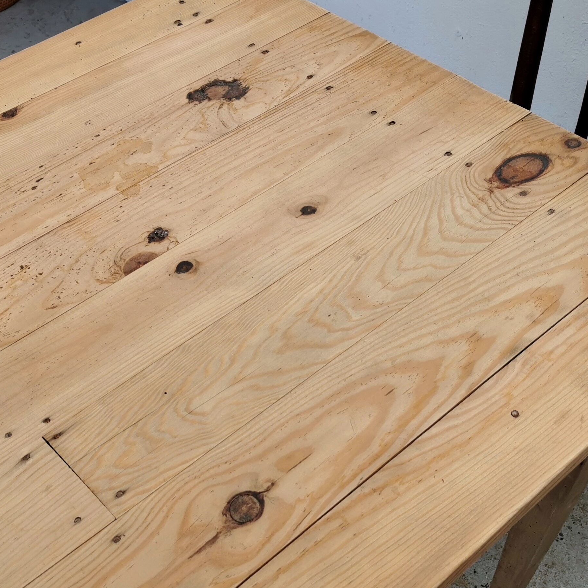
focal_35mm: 48
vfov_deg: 35.2
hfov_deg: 35.3
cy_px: 349
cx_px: 273
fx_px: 922
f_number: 1.8
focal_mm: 5.58
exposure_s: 1/253
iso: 50
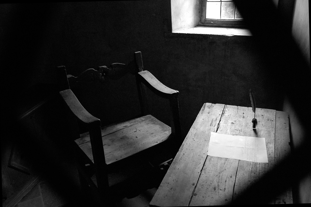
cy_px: 104
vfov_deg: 38.3
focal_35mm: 34
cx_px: 156
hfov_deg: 55.2
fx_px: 298
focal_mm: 23
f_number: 5.6
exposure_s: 1/100
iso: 1600
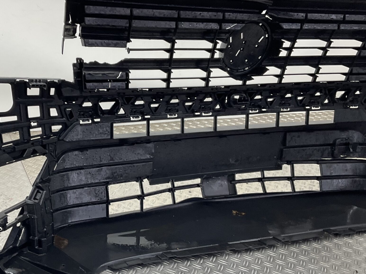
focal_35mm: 48
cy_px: 169
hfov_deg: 39.1
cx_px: 118
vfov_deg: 30.2
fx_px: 507
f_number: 1.8
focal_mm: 3
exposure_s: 1/120
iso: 50
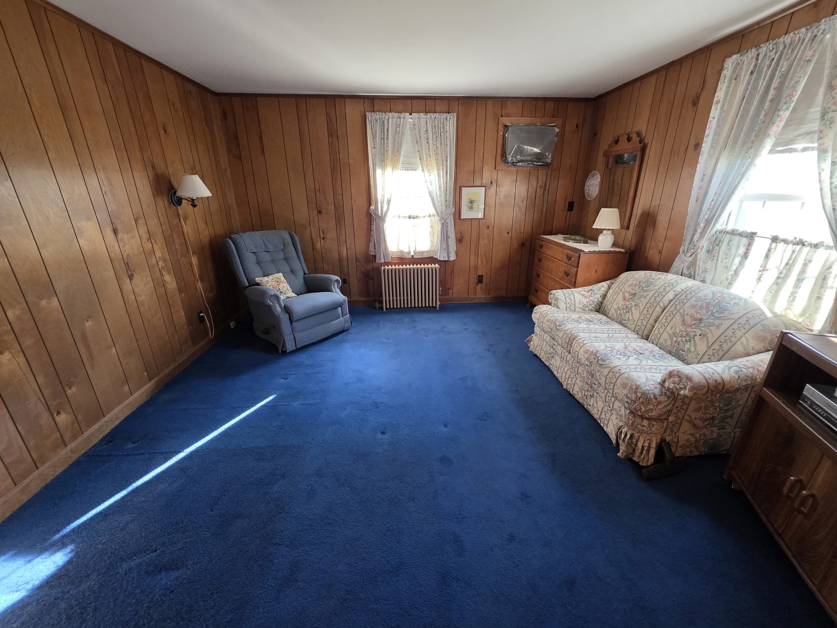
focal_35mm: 13
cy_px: 314
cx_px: 418
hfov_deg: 106.2
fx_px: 314
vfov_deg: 89.9
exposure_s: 1/100
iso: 500
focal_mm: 2.2
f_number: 1.9
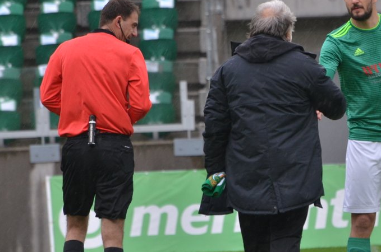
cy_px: 117
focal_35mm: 716
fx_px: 7563
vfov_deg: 1.9
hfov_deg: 2.9
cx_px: 318
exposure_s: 1/250
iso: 500
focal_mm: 270
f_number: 7.1
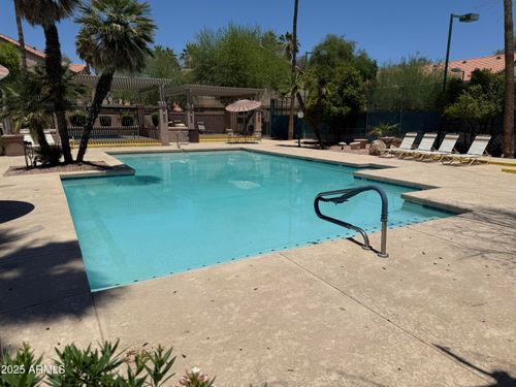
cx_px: 258
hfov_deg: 71.6
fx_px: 358
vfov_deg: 56.8
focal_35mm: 24
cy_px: 194
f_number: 1.78
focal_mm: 6.76
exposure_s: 1/10309
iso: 80
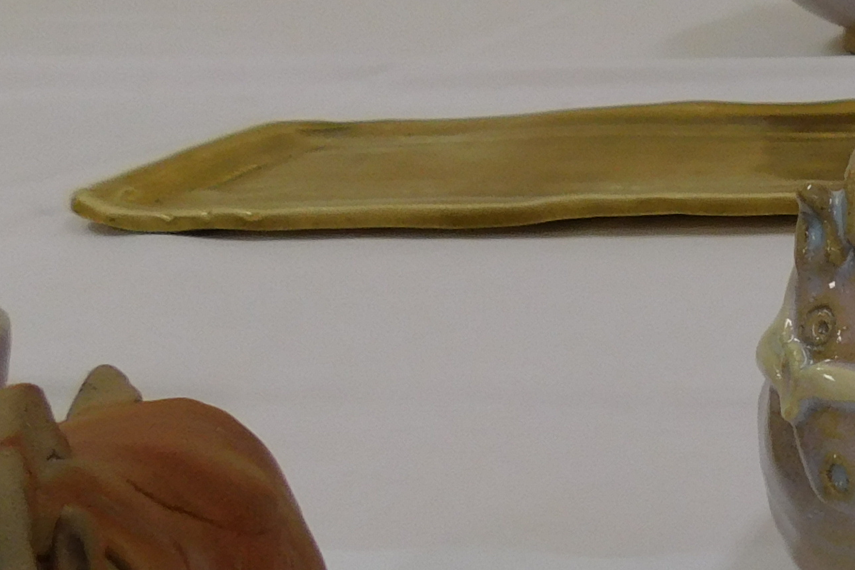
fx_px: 2042
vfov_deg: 15.8
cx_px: 1375
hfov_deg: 19.7
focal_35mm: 86
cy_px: 441
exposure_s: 1/100
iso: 125
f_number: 3
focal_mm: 4
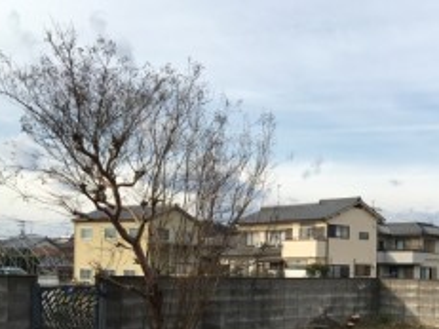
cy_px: 277
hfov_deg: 34.5
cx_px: 350
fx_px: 684
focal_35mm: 54
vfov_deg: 26.4
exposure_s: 1/1054
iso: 25
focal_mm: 4.15
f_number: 2.2
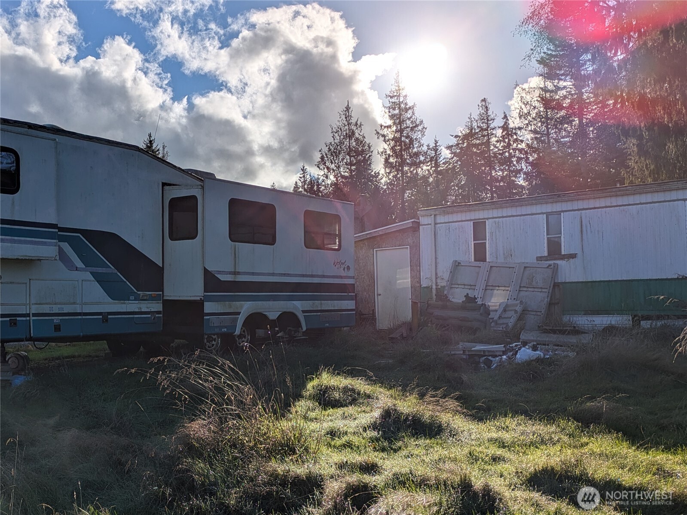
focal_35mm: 25
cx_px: 344
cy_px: 258
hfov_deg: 69.4
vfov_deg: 54.9
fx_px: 496
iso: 52
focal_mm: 5.43
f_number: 1.89
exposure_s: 1/8850
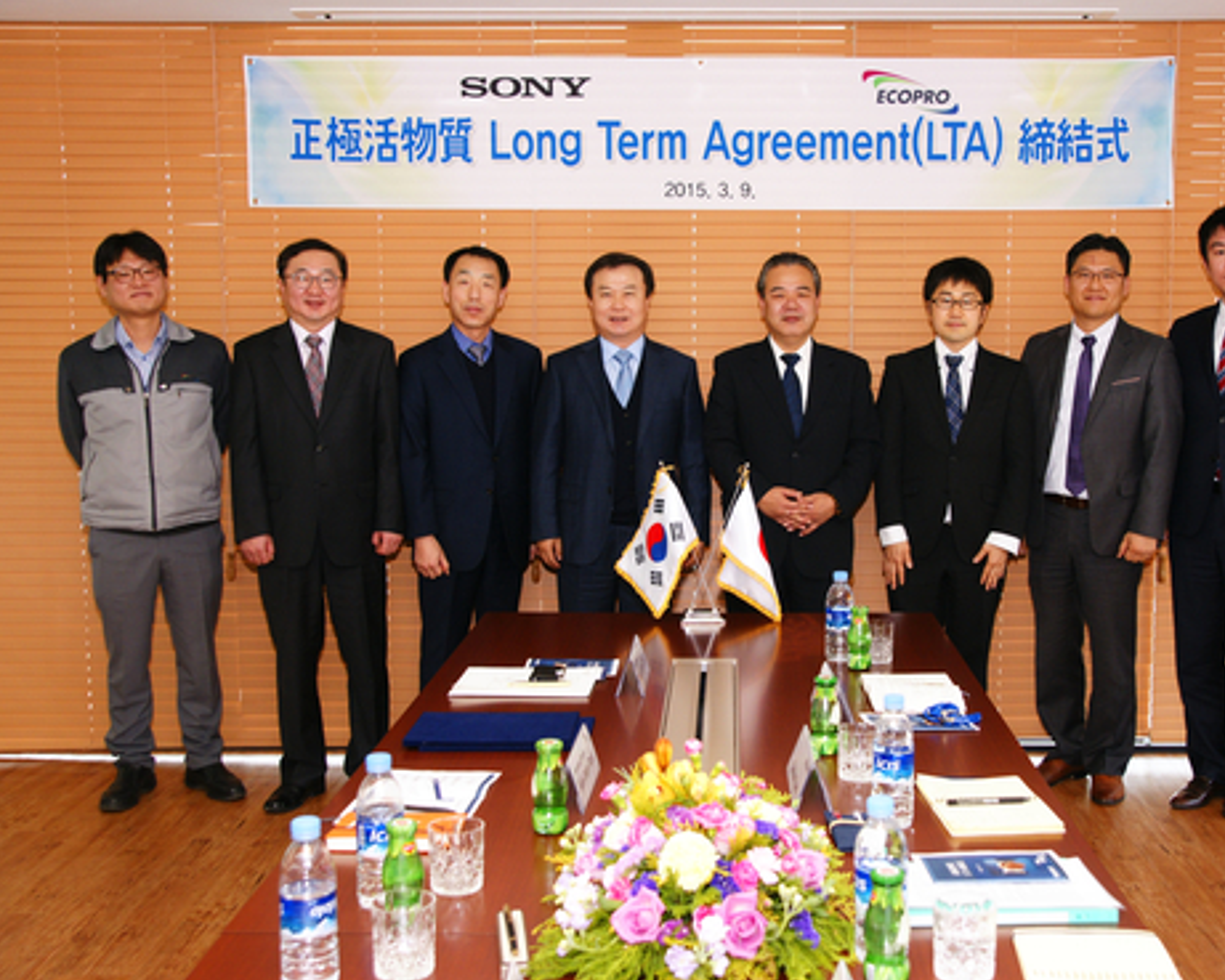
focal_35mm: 41
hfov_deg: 44.6
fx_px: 1487
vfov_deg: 36.5
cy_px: 490
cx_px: 707
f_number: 4.5
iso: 500
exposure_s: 1/60
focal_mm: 24
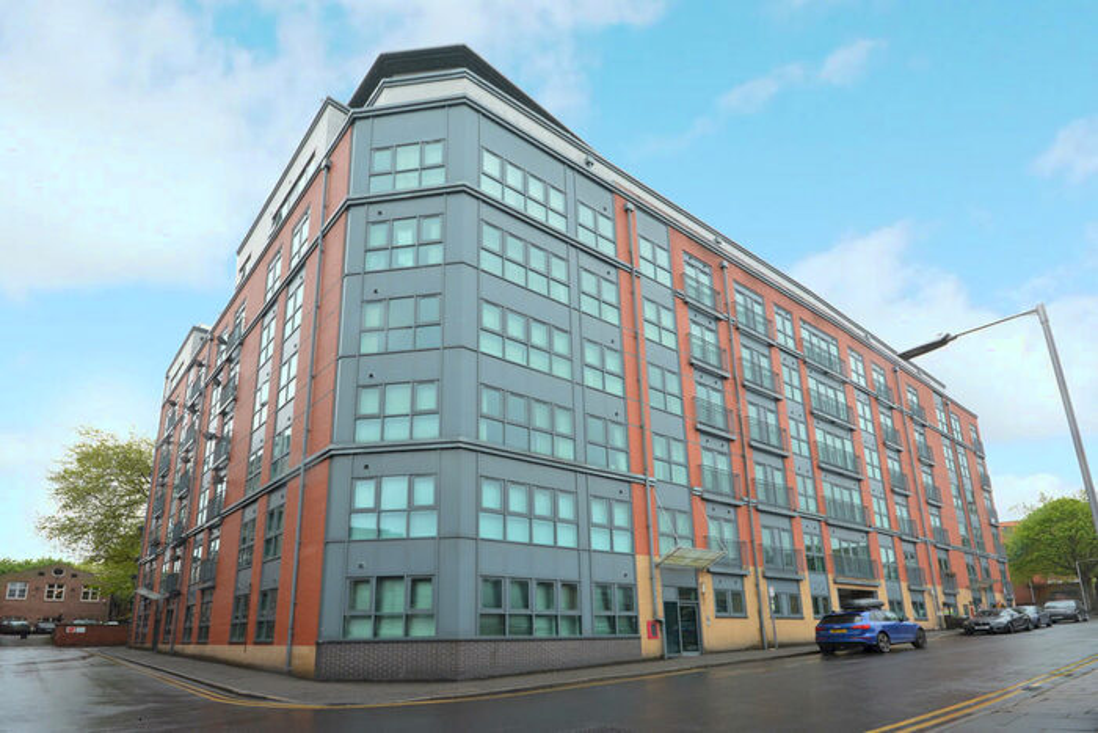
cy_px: 366
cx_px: 549
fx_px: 503
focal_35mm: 16
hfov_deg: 95.0
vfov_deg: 72.1
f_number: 9
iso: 1600
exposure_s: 1/320
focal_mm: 11
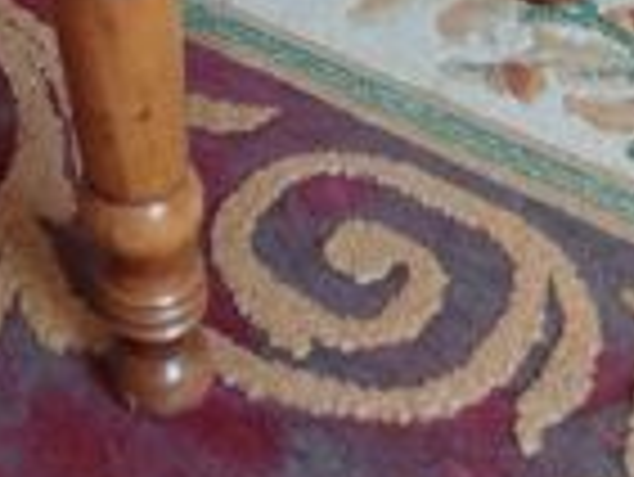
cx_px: -121
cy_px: -238
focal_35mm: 85
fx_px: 1558
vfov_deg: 16.0
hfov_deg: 21.4
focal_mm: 4.65
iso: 320
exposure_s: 1/50
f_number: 1.8
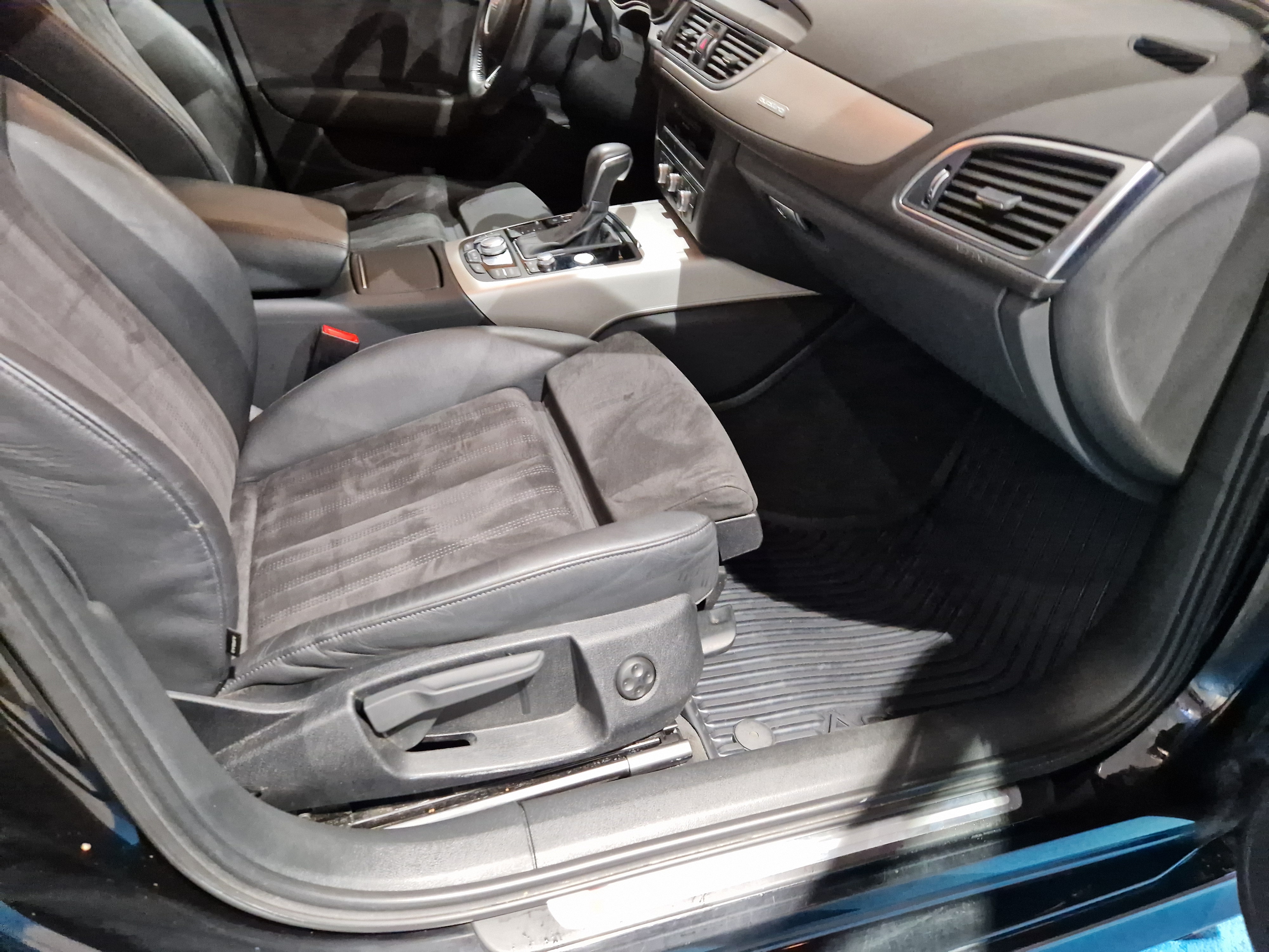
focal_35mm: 23
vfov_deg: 58.9
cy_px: 476
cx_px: 634
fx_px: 843
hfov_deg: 73.9
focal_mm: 5.4
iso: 800
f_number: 1.8
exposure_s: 1/100
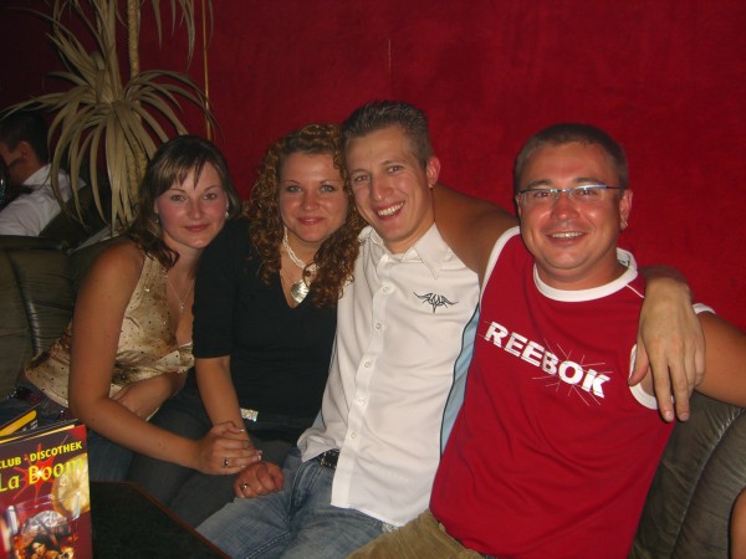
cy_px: 280
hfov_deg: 49.0
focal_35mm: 38
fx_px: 819
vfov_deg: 37.7
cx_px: 373
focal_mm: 7.9
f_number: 2.8
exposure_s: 1/60
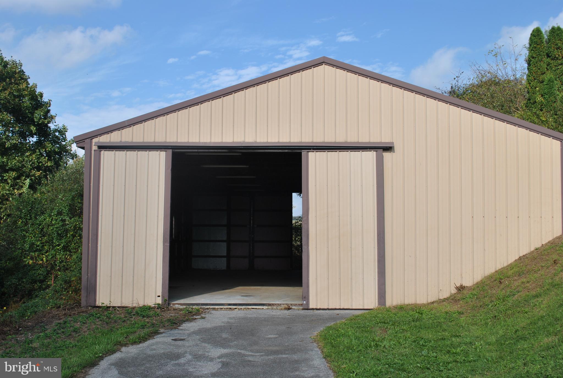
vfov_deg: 34.3
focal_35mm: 39
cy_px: 189
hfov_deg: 49.5
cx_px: 282
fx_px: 611
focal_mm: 26
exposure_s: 1/250
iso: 100
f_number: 8
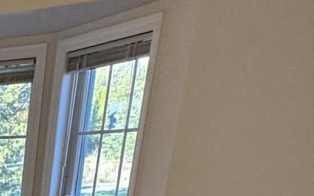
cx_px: -186
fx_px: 624
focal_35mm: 73
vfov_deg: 14.4
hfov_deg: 22.1
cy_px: 408
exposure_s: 1/120
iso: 160
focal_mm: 2.22
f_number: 2.2
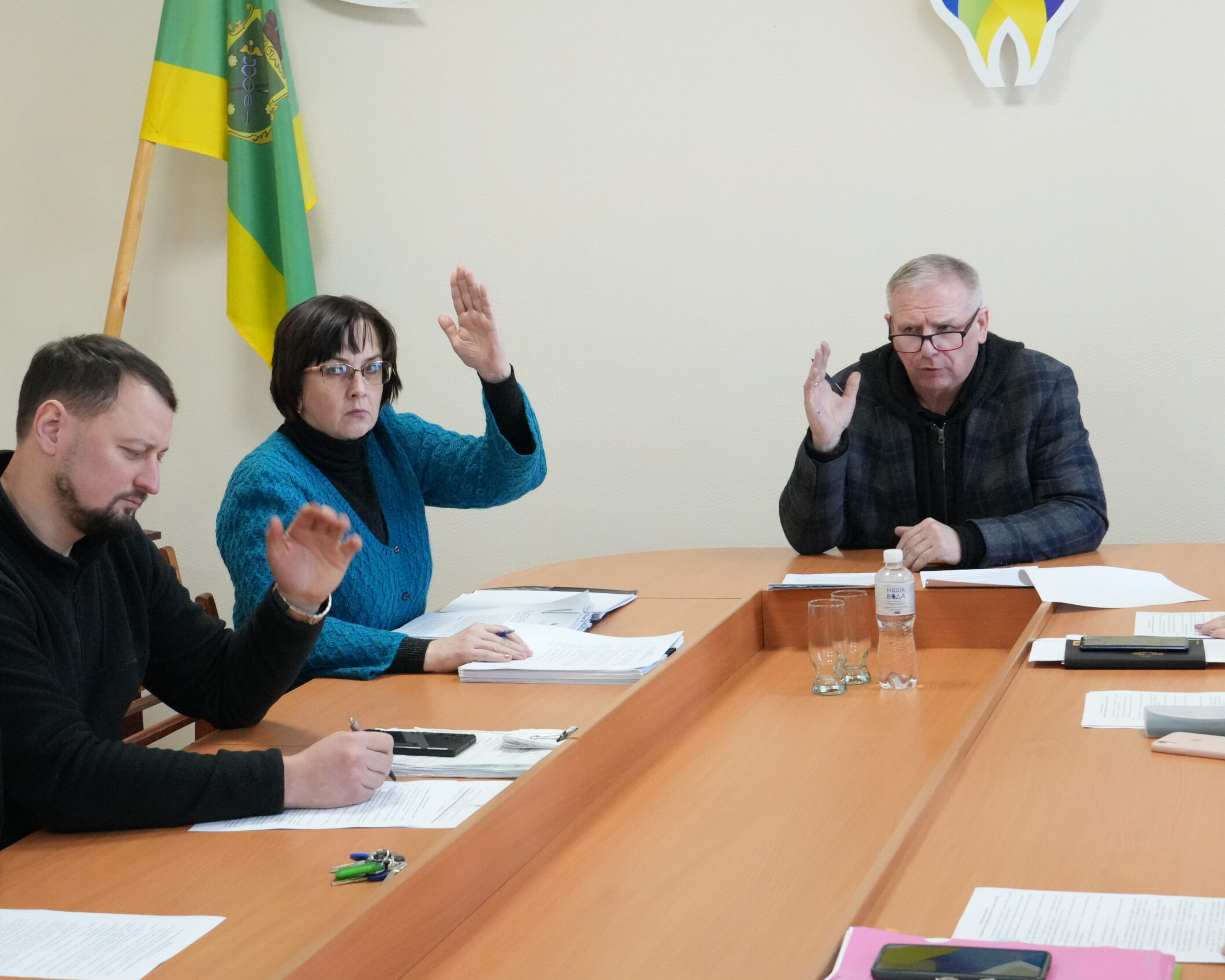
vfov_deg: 22.5
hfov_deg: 27.9
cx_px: 639
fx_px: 2465
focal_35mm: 68
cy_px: 491
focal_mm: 40
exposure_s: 1/80
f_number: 9
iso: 6400
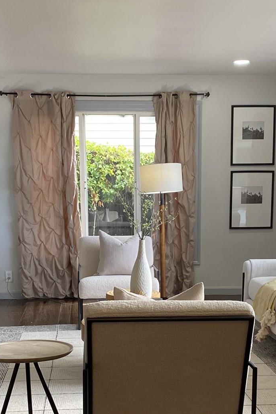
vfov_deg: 32.9
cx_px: 142
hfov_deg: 22.6
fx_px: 690
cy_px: 302
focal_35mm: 60
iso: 100
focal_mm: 4.25
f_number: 1.8
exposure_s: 1/120
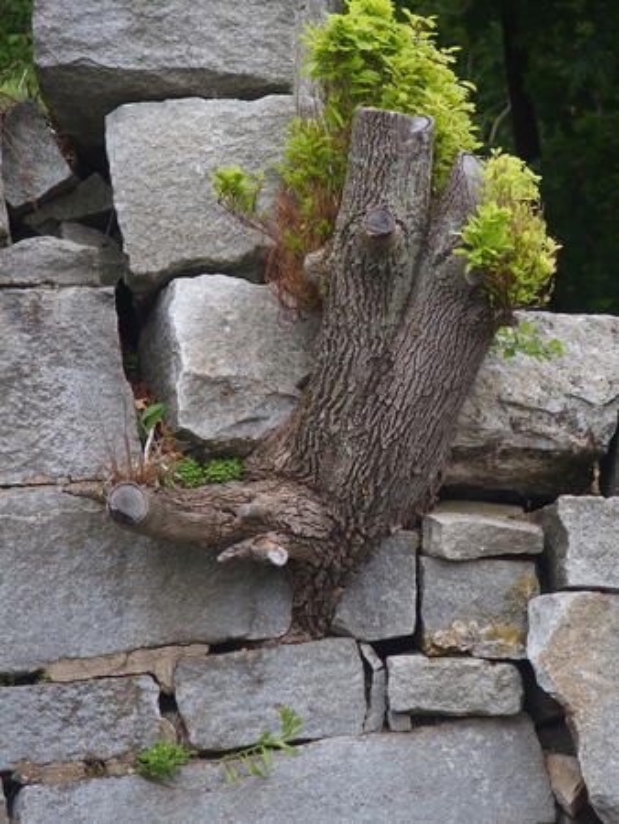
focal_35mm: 242
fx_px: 5764
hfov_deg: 6.1
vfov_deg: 8.2
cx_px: 310
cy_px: 412
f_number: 2.8
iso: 100
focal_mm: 51.4
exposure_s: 1/250
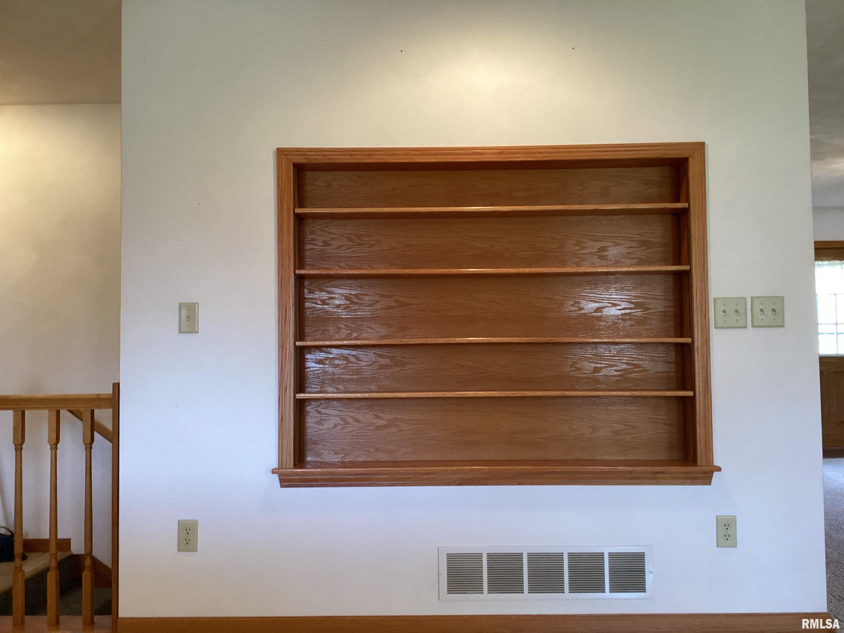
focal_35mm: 31
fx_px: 756
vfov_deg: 45.4
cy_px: 316
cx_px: 422
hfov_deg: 58.4
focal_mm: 3.3
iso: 320
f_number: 2.4
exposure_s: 1/60
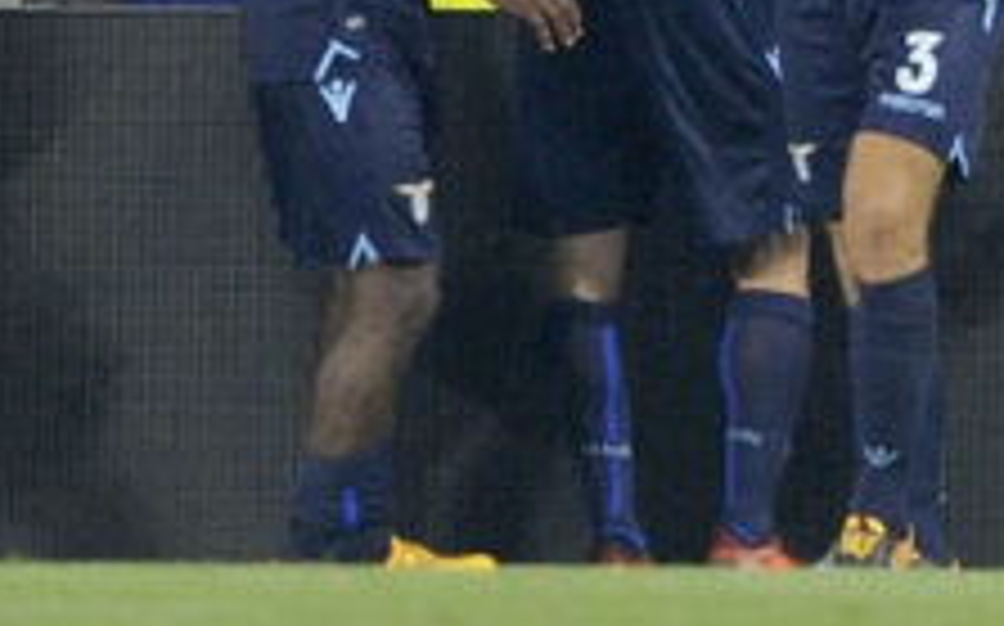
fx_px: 51238
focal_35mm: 1874
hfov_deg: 1.1
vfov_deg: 0.7
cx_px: 1616
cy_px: -898
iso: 1250
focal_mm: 400
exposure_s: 1/1000
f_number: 2.8
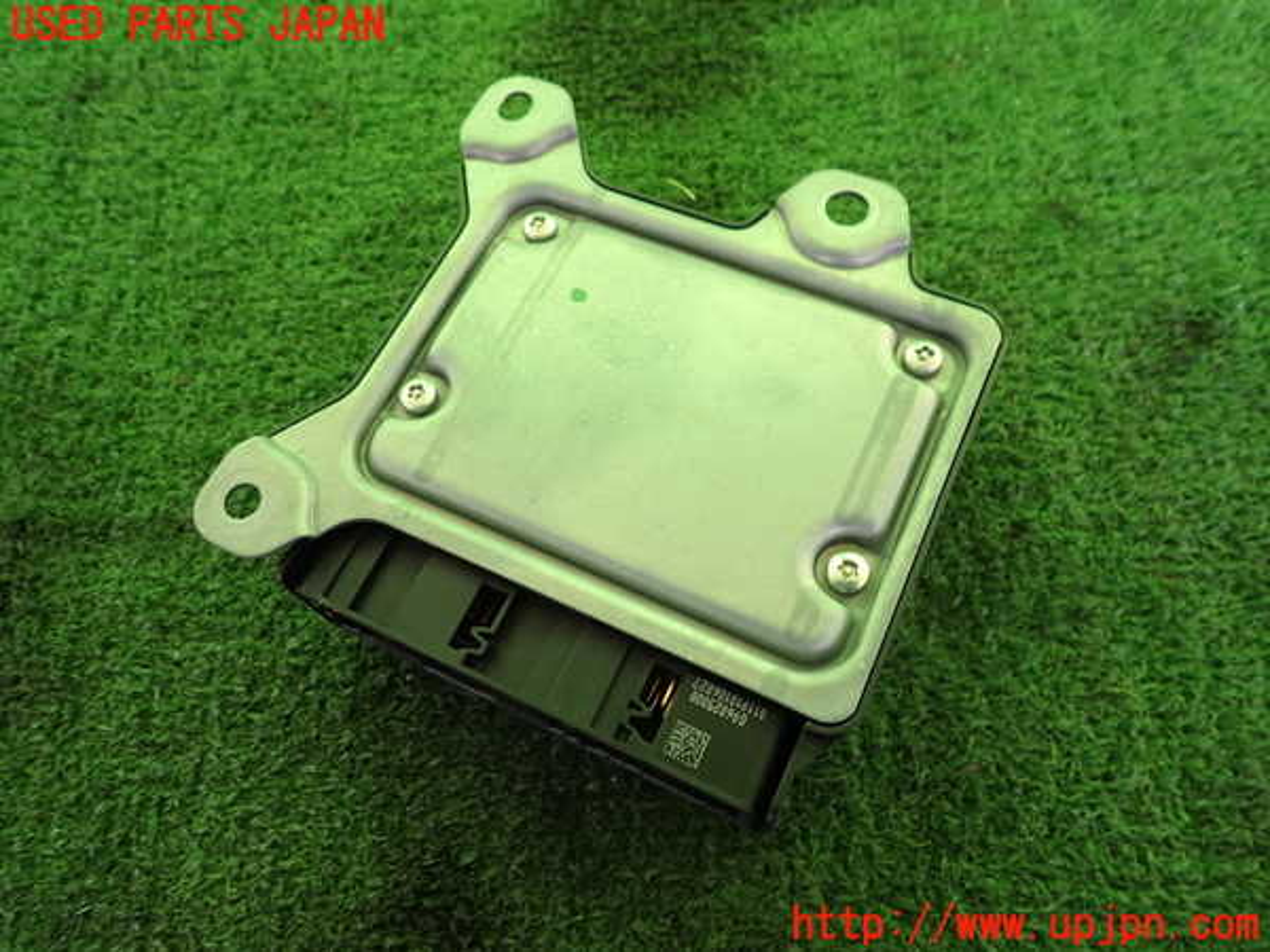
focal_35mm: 25
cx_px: 635
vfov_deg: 54.9
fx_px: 917
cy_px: 476
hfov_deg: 69.4
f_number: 2
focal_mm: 4.5
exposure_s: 1/80
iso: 100
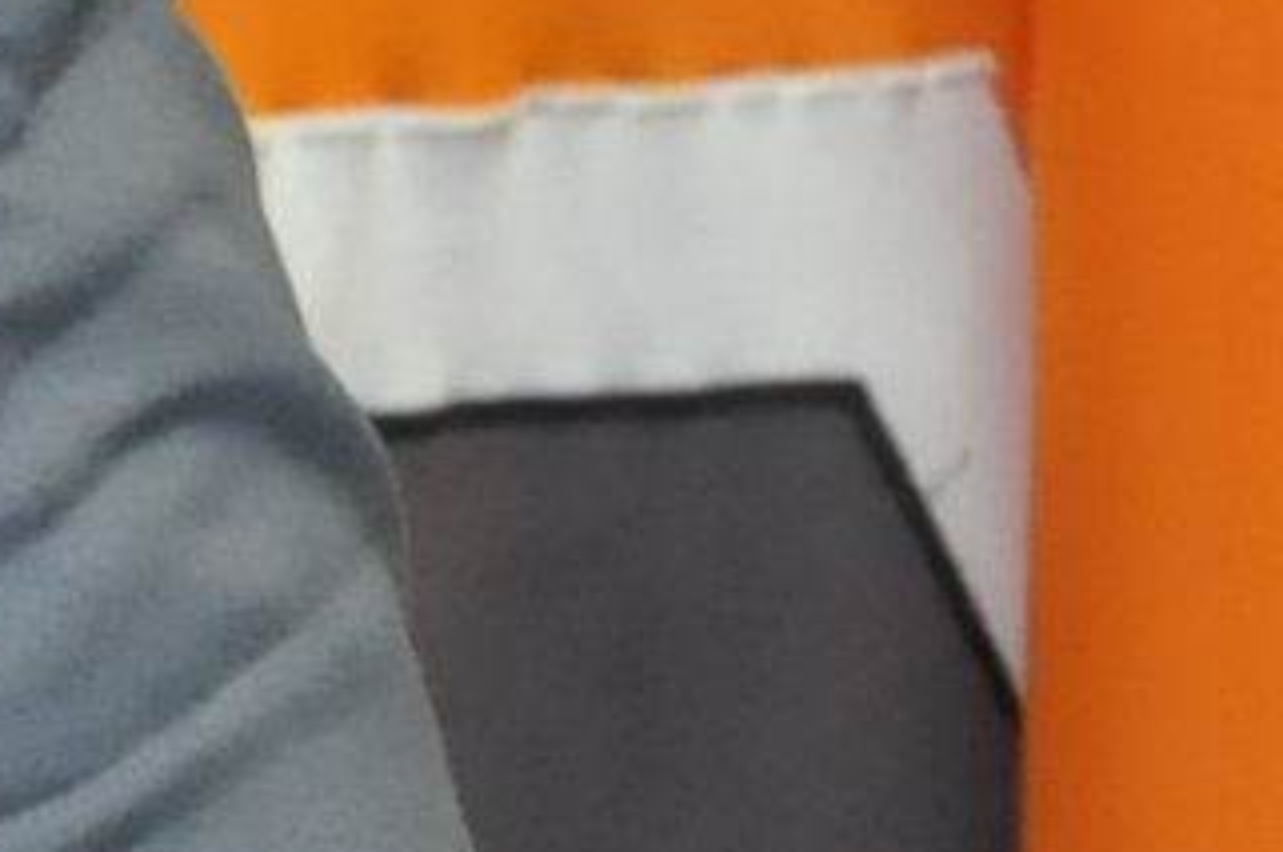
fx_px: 26736
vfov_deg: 1.8
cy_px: -464
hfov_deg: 2.7
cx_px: -1978
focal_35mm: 751
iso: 2000
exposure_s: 1/60
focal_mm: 75
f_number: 5.3
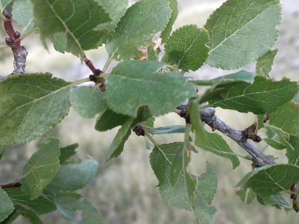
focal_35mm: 65
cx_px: 226
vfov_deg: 22.5
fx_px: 561
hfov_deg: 29.3
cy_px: 149
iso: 654
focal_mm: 6.6
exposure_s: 1/142
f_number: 3.5
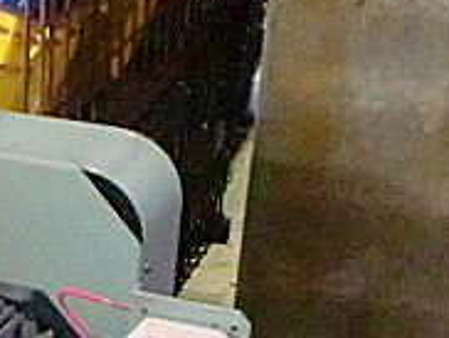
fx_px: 1598
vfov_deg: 11.4
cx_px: -227
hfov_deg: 14.8
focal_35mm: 123
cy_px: 555
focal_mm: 6.3
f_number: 3.1
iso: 1600
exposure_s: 1/50
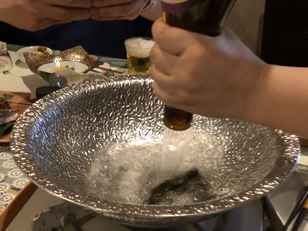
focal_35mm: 52
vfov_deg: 28.0
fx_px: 463
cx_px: 154
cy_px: 116
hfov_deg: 36.8
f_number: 2.4
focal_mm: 6
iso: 160
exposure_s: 1/8
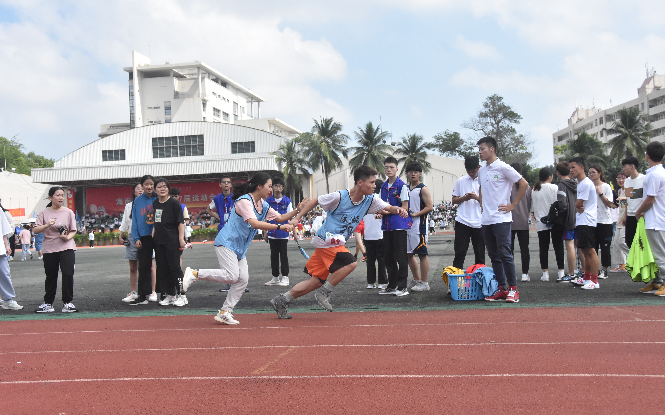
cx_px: 331
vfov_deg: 29.9
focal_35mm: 43
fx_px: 779
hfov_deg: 46.2
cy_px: 204
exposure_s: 1/6000
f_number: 5.6
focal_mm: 28
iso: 1600
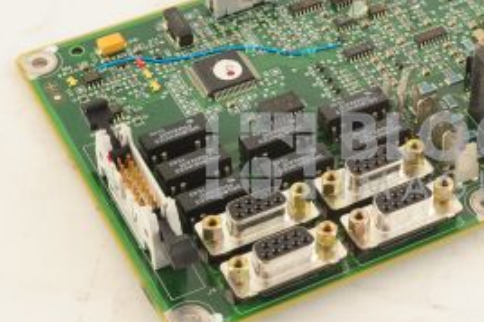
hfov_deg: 18.1
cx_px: 386
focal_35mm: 112
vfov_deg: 12.2
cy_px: 156
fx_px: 1504
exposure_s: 1/160
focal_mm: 50
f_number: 14
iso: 1600
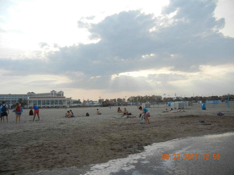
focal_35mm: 30
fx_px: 203
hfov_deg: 60.0
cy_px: 88
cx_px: 117
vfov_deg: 46.8
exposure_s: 1/250
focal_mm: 5.4
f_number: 7
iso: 160
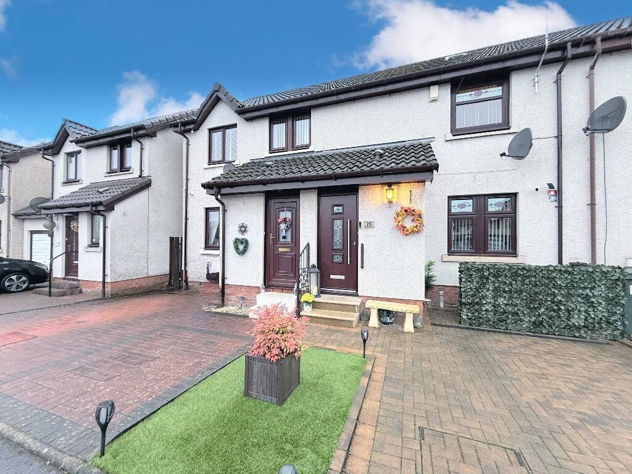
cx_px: 316
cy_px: 237
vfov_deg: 85.7
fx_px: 256
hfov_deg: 102.1
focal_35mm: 14
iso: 160
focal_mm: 2.22
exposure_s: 1/99
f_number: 2.2
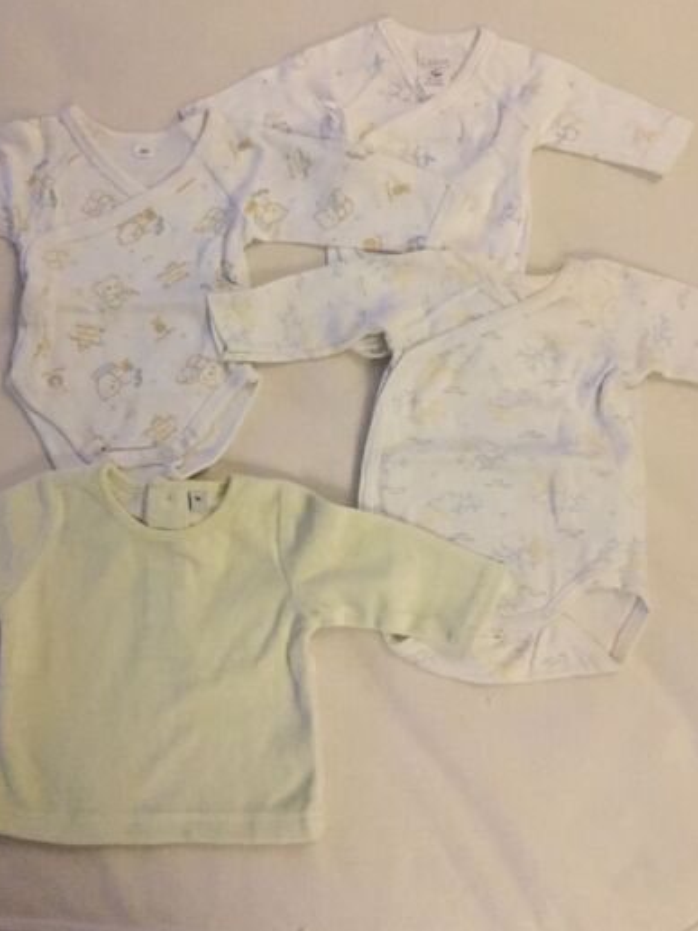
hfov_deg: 39.6
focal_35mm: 36
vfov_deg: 51.3
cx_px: 301
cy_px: 426
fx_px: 968
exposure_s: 1/17
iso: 320
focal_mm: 4.15
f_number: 2.2
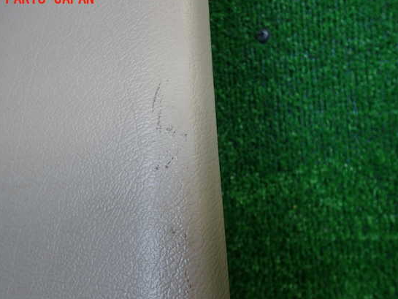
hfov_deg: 55.3
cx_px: 180
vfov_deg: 43.0
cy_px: 154
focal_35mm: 33
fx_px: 380
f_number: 2.3
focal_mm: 5.4
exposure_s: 1/125
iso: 200
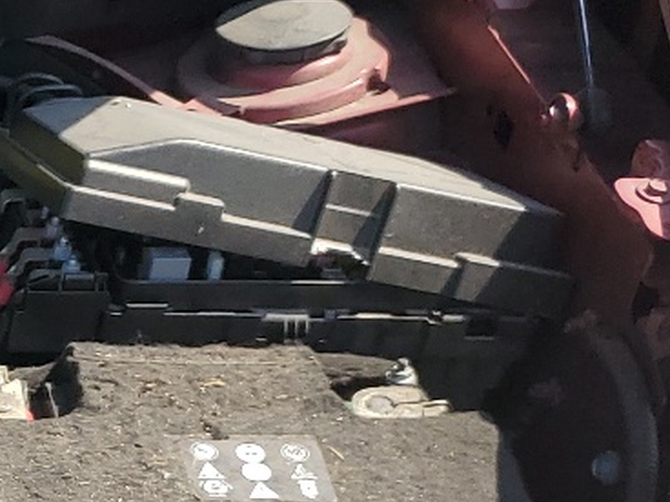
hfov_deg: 14.8
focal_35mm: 113
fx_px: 2187
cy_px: 595
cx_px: -590
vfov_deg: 12.8
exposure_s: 1/1667
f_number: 1.5
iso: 50
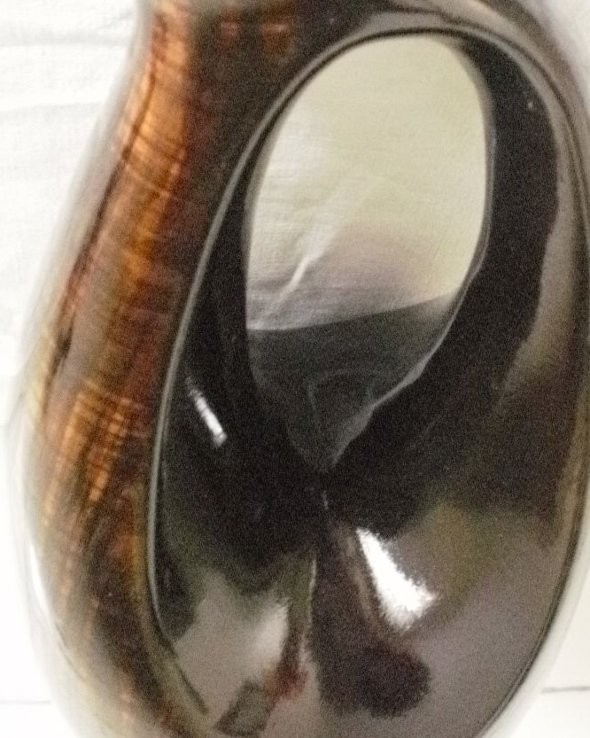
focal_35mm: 54
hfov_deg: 28.0
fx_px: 1179
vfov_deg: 34.4
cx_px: 349
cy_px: 236
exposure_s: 1/15
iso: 1250
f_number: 3.1
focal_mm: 6.3
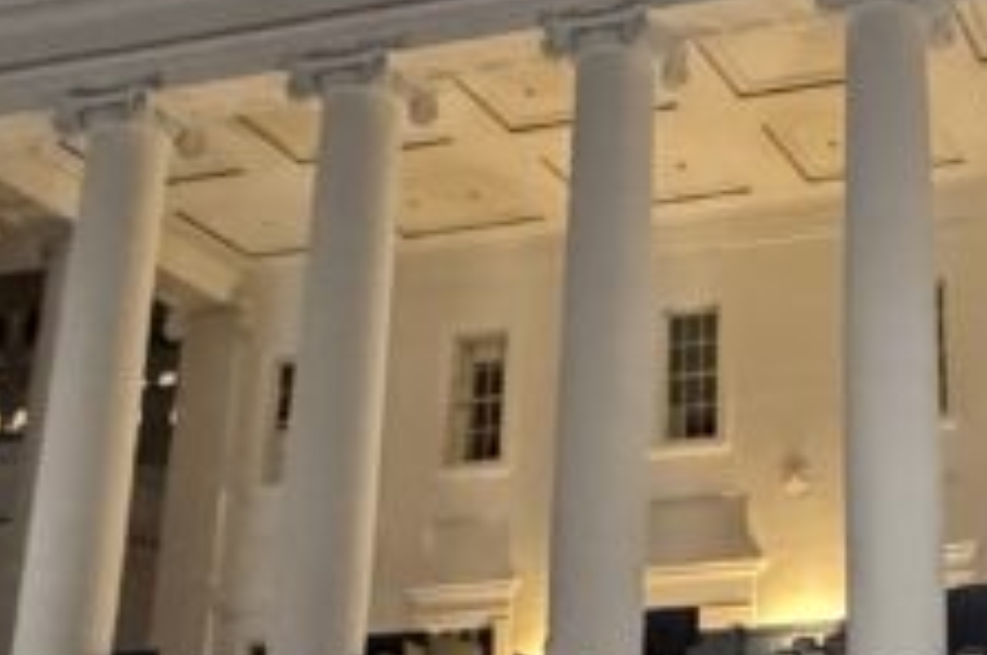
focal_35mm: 67
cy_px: 358
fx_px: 1834
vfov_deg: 20.2
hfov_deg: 28.6
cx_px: 934
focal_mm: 2.22
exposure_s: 1/30
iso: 2500
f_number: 2.2
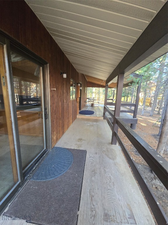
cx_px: 84
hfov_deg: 89.9
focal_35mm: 13
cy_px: 112
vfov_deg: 106.2
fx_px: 84
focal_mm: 2.2
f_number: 2.2
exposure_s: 1/60
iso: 640
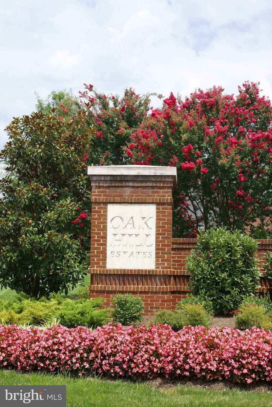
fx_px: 763
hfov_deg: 20.2
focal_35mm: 68
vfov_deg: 29.8
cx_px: 136
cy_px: 204
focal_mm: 45
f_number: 6.3
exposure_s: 1/320
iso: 100
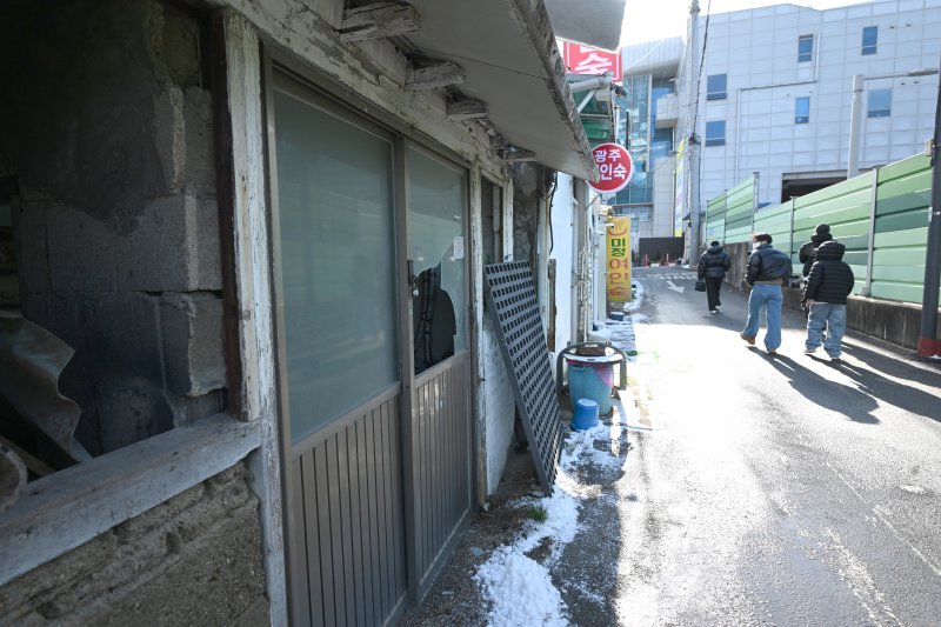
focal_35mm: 19
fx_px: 497
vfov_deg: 64.5
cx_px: 470
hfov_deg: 86.9
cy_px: 314
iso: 200
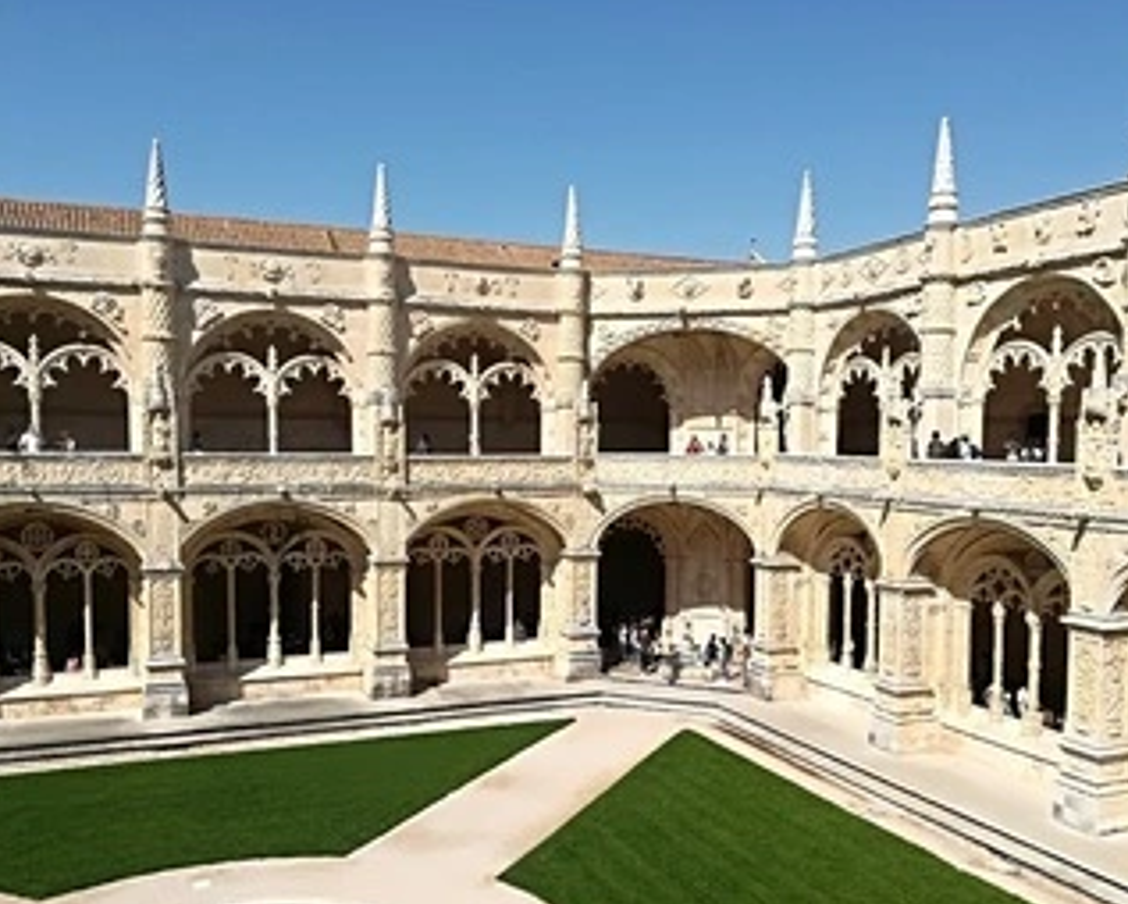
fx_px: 1069
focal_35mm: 32
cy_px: 509
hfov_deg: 55.5
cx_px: 637
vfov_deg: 45.7
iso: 50
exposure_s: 1/1258
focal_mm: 3.83
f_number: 2.2
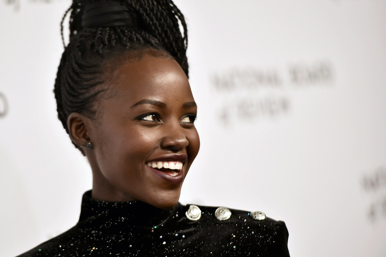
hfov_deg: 10.3
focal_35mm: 200
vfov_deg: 6.9
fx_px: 2143
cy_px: 128
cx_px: 193
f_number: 2.8
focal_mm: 200
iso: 2000
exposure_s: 1/250
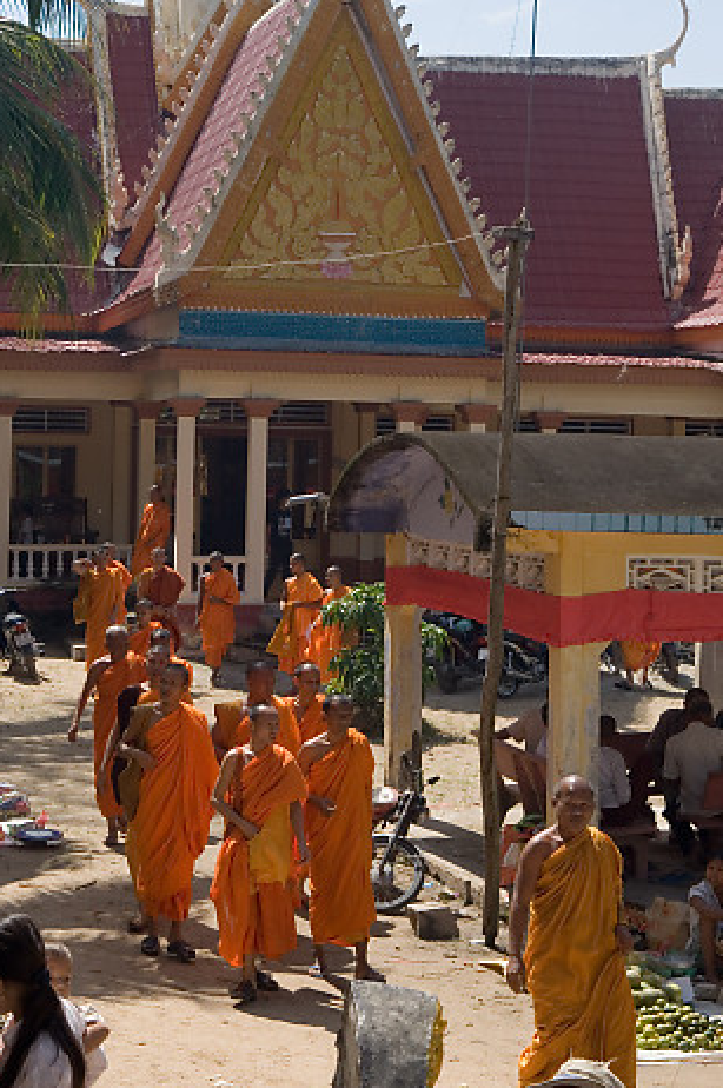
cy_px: 436
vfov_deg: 27.3
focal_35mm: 74
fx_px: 2234
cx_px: 288
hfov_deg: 18.4
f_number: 6.3
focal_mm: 38
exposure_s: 1/320
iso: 100
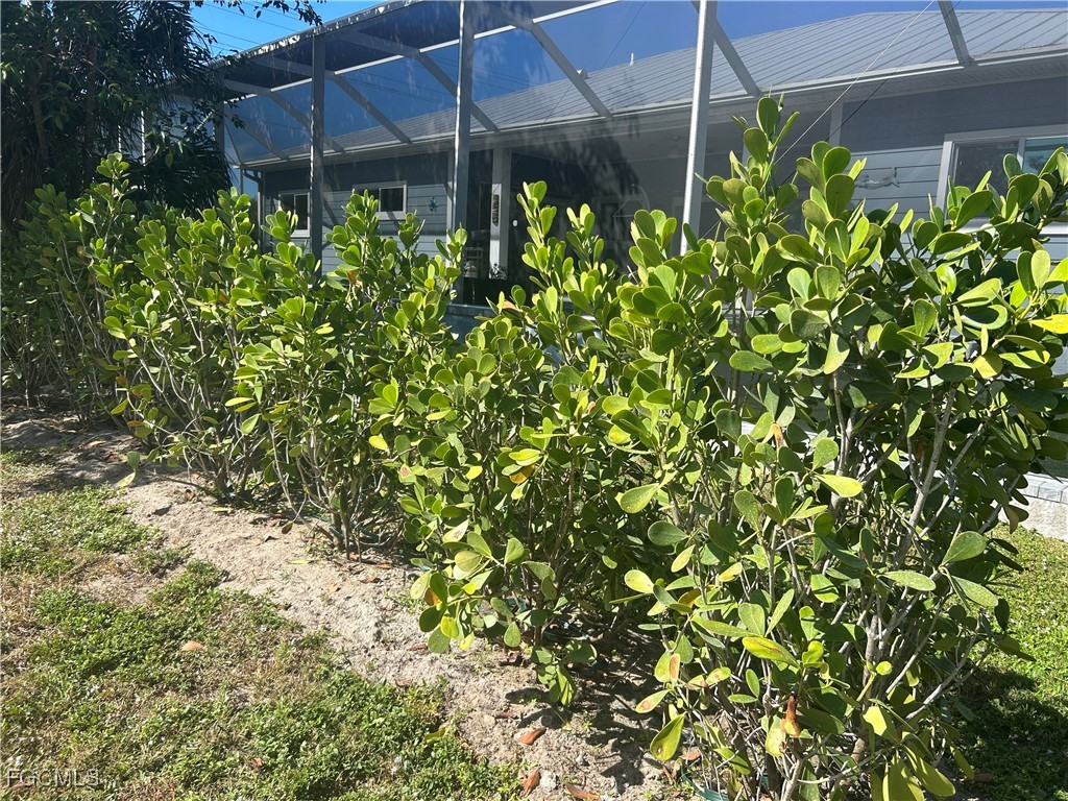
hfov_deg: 67.3
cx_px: 534
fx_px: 802
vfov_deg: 53.1
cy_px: 400
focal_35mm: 26
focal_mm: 5.7
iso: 50
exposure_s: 1/2045
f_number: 1.5
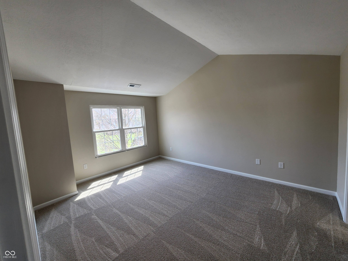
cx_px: 174
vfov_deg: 89.9
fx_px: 131
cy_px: 130
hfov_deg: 106.2
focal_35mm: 13
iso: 80
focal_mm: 2.2
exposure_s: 1/120
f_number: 2.2
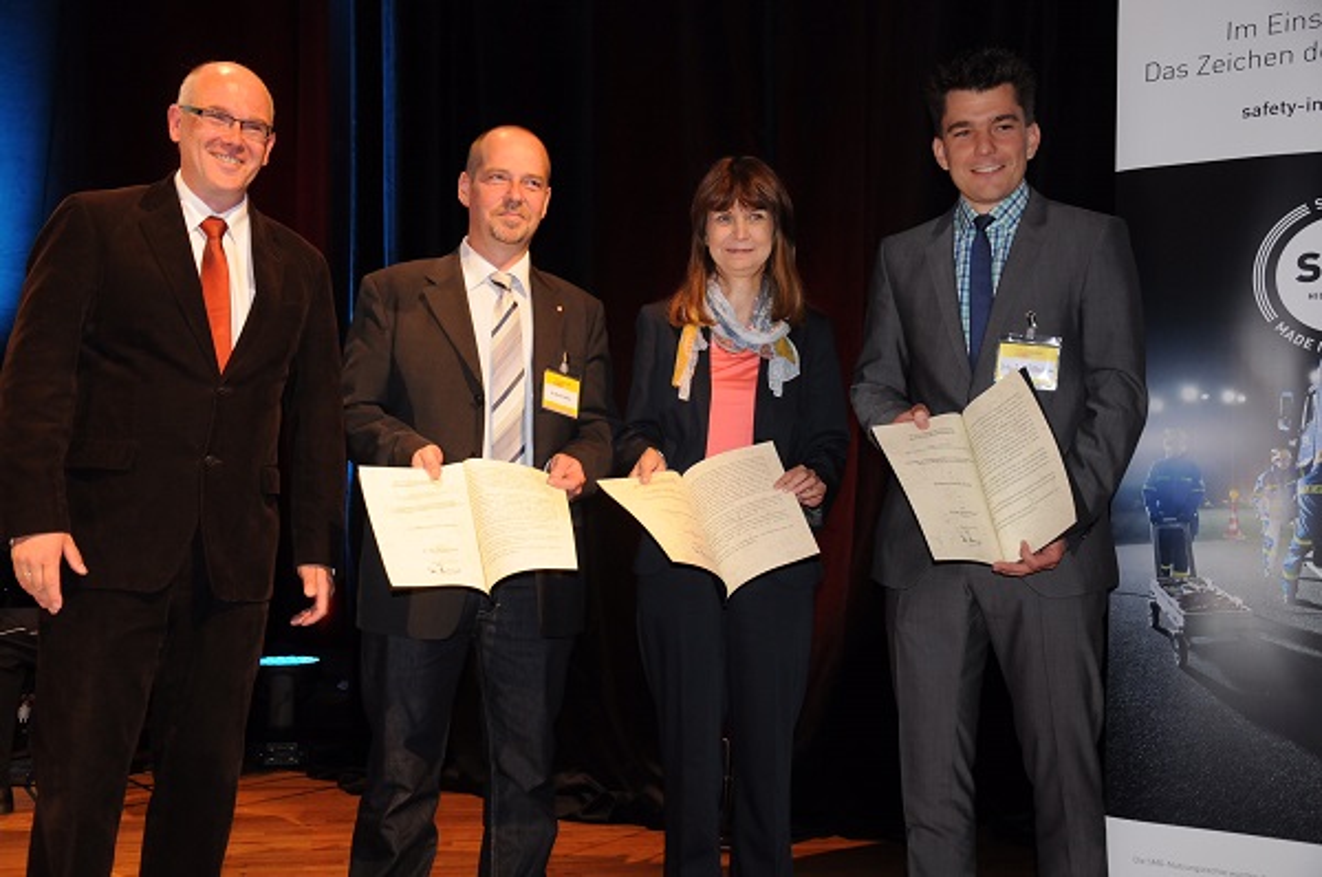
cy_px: 438
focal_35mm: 42
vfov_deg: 31.8
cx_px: 661
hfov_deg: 46.5
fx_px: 1540
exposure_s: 1/60
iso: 800
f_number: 4
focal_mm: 28
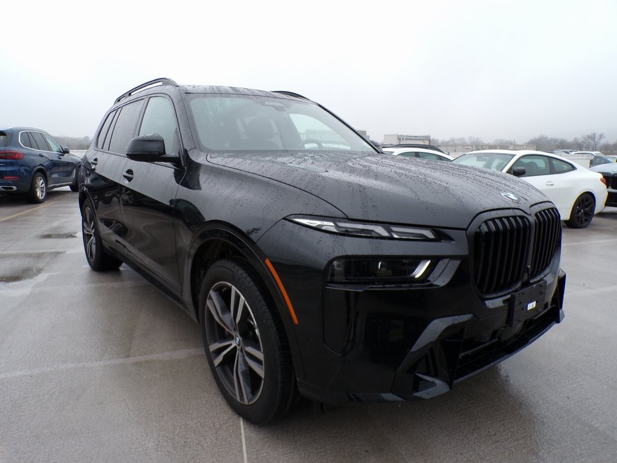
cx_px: 308
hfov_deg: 71.6
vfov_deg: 56.8
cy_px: 232
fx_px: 428
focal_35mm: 24
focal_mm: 4.3
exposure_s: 1/110
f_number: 4.4
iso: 100
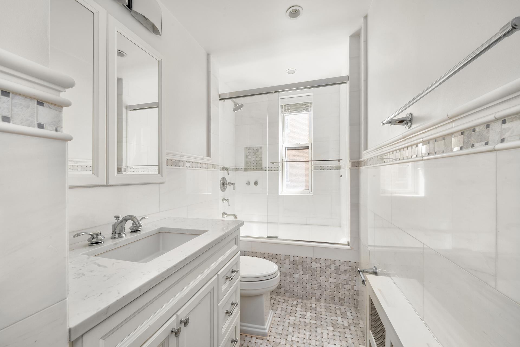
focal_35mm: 14
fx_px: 202
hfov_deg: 104.3
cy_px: 174
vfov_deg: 81.2
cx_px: 260
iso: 500
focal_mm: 14
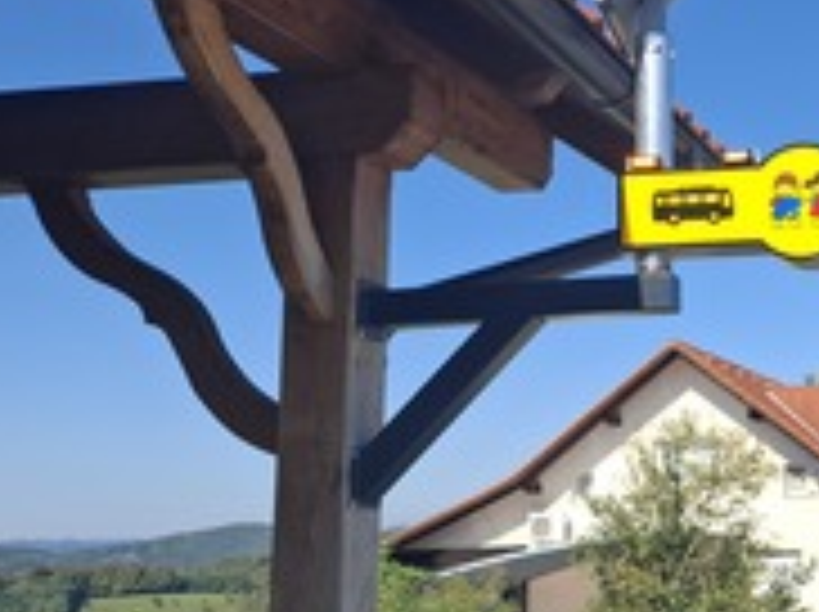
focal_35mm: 57
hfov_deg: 30.3
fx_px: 1347
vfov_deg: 25.6
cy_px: 284
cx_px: 904
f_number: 1.8
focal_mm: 5.54
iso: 50
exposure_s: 1/1812
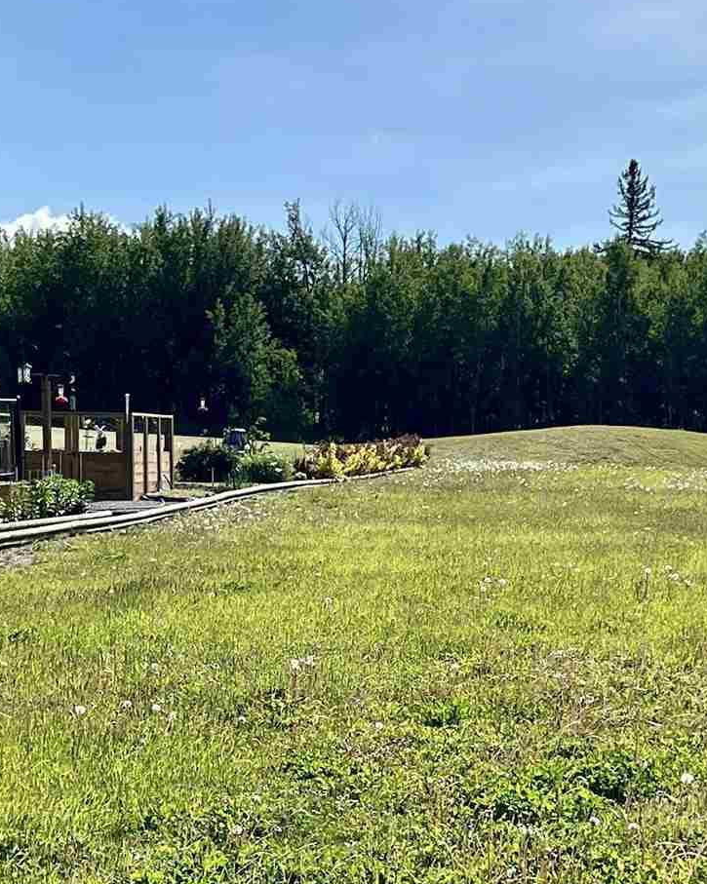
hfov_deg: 17.6
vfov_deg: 22.2
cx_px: 641
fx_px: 2251
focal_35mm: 86
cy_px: 580
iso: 50
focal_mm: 5.7
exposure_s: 1/7463
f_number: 1.5
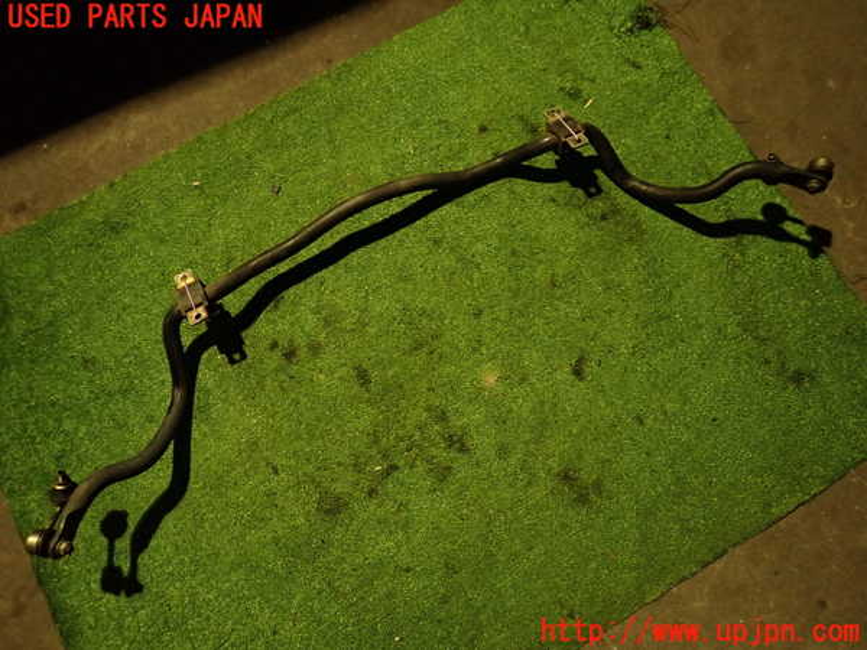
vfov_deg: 54.9
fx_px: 626
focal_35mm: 25
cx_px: 434
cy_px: 325
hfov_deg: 69.4
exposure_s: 1/30
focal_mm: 4.5
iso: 400
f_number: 2
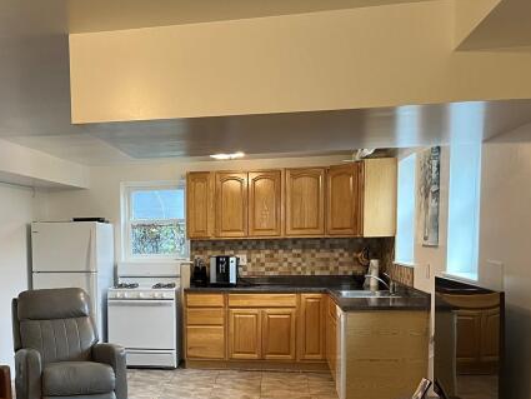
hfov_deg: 41.4
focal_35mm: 44
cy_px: 295
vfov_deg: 32.3
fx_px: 675
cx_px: 120
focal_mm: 5.1
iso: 200
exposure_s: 1/60
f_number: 1.6
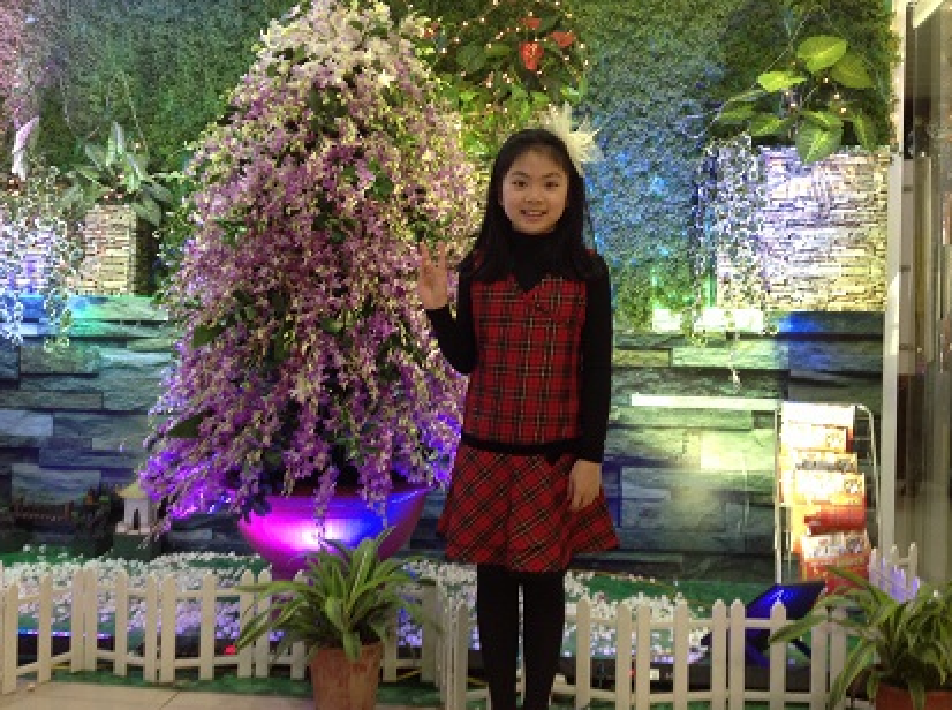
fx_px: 1043
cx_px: 461
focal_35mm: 38
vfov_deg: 37.6
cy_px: 334
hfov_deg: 49.1
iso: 100
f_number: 2.4
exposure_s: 1/15
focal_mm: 4.28
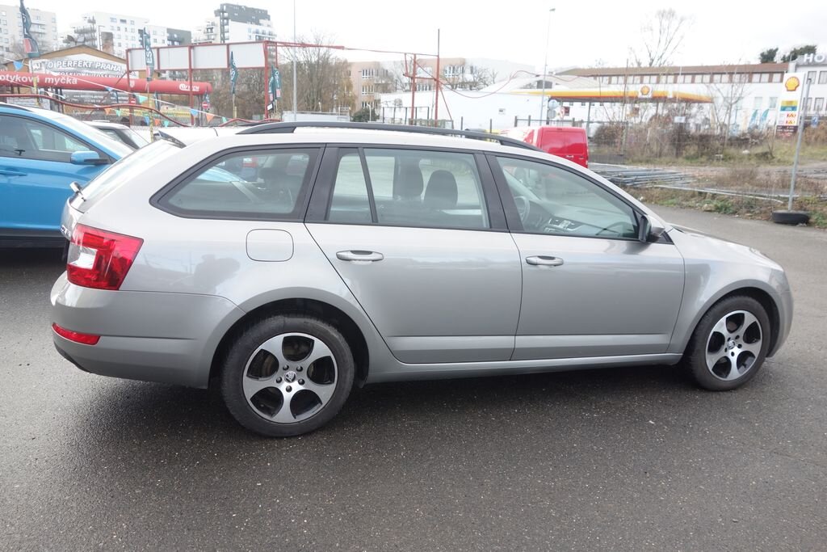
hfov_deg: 65.5
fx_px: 643
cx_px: 414
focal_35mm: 28
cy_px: 276
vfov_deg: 46.4
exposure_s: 1/100
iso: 125
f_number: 3.5
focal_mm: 10.4
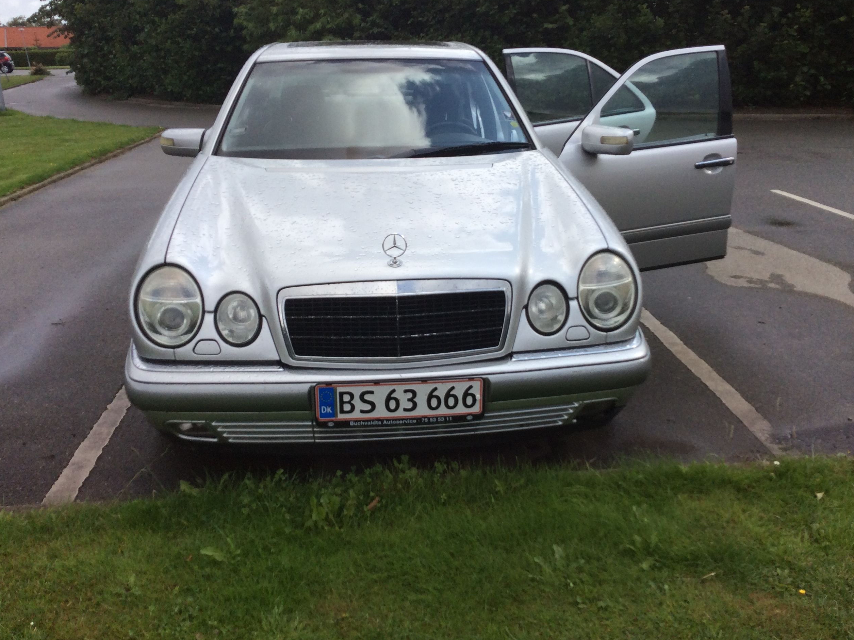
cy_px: 314
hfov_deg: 55.4
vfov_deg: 42.9
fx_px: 814
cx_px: 427
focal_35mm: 33
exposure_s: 1/1271
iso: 32
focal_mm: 3.3
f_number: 2.4
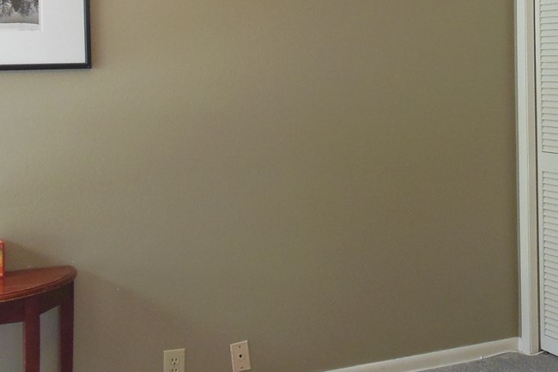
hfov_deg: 30.2
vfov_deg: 20.9
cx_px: 494
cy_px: 64
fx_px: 992
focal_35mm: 64
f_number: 3.2
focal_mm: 4.5
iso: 200
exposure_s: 1/30
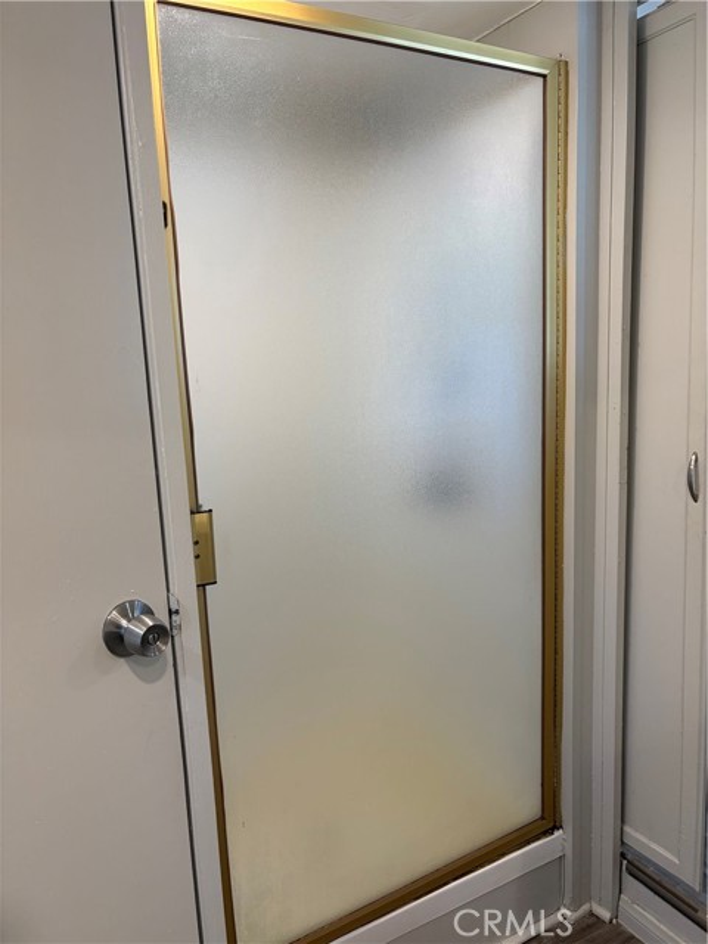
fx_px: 709
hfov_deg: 53.1
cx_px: 354
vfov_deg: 67.3
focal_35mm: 26
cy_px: 472
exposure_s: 1/60
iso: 160
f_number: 1.6
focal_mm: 5.96
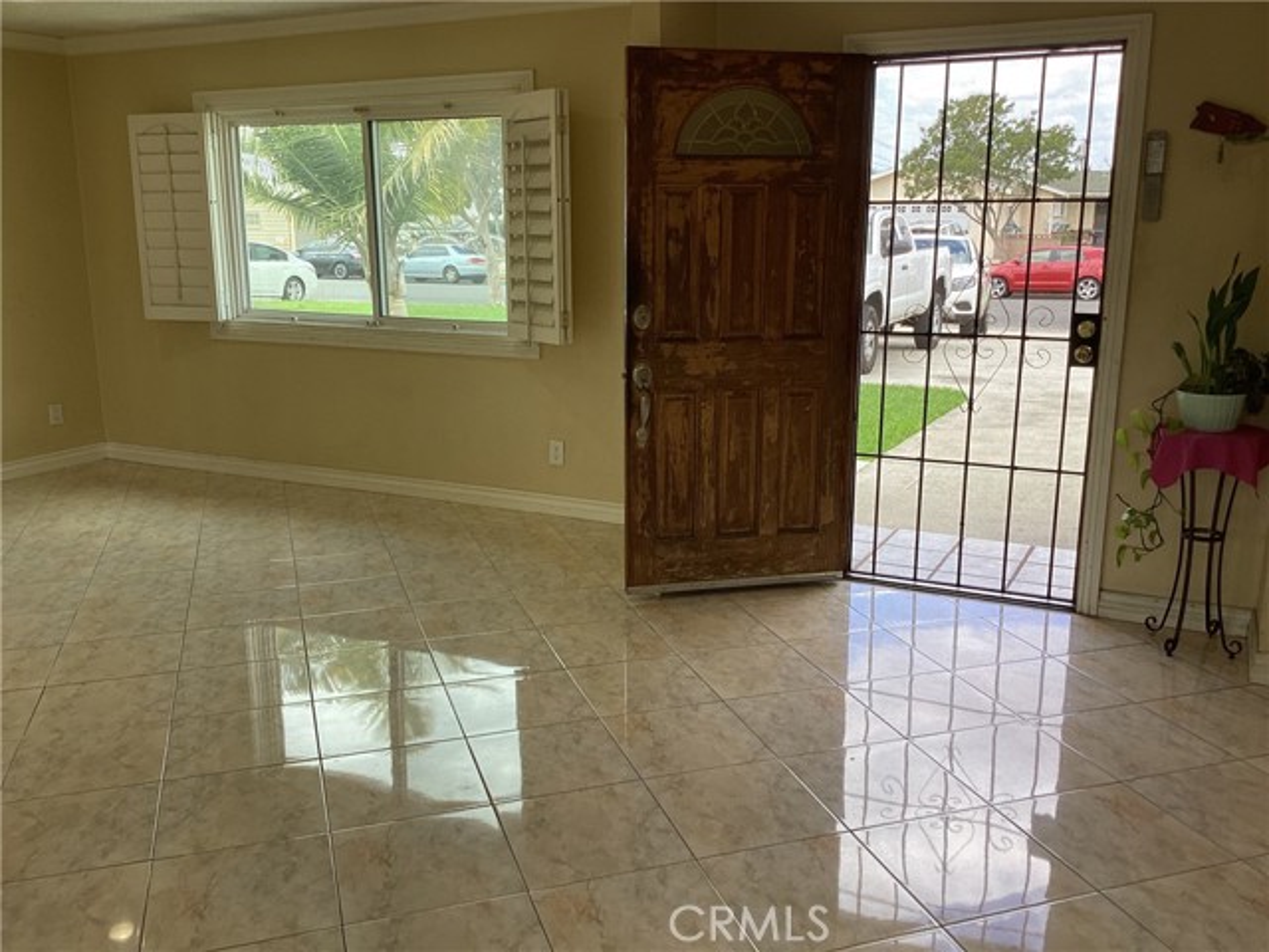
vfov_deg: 45.4
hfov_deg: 58.4
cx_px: 634
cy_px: 476
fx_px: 1136
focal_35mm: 31
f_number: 2.4
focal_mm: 3.3
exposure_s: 1/100
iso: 32
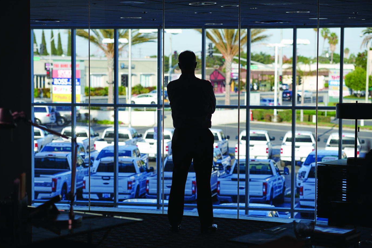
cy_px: 124
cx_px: 185
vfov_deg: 14.7
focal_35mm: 93
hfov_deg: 21.9
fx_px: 961
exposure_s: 1/1000
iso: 320
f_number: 4
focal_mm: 92
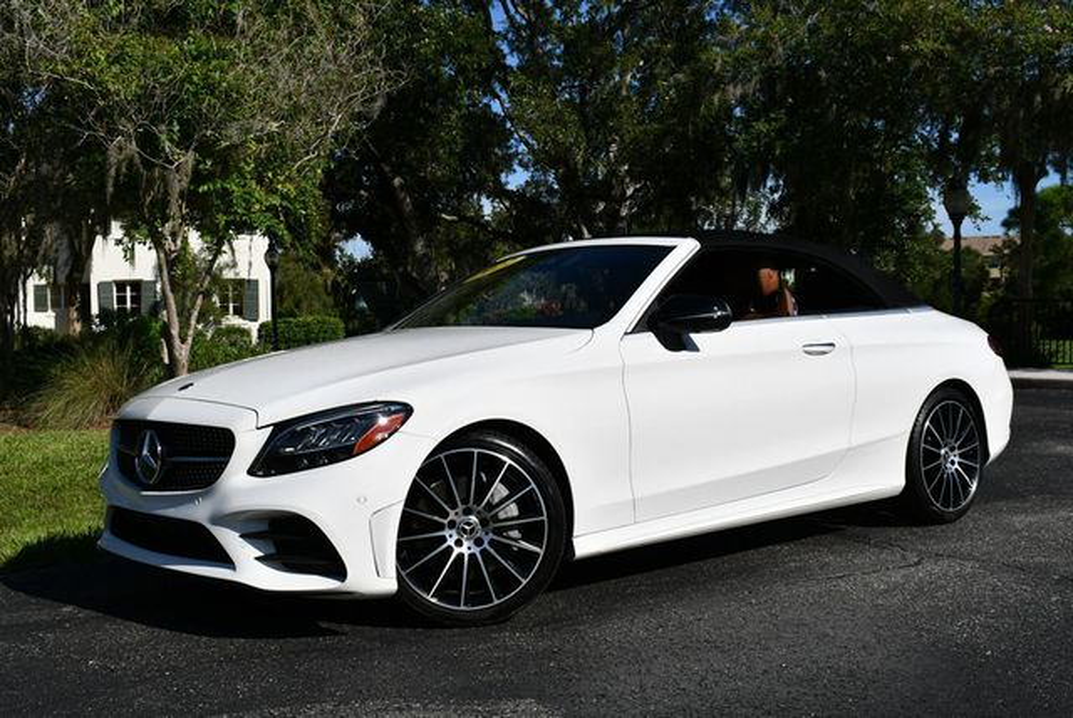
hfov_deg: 44.5
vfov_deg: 30.6
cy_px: 359
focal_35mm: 44
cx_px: 536
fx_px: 1313
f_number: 11
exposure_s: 1/500
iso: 100
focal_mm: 22
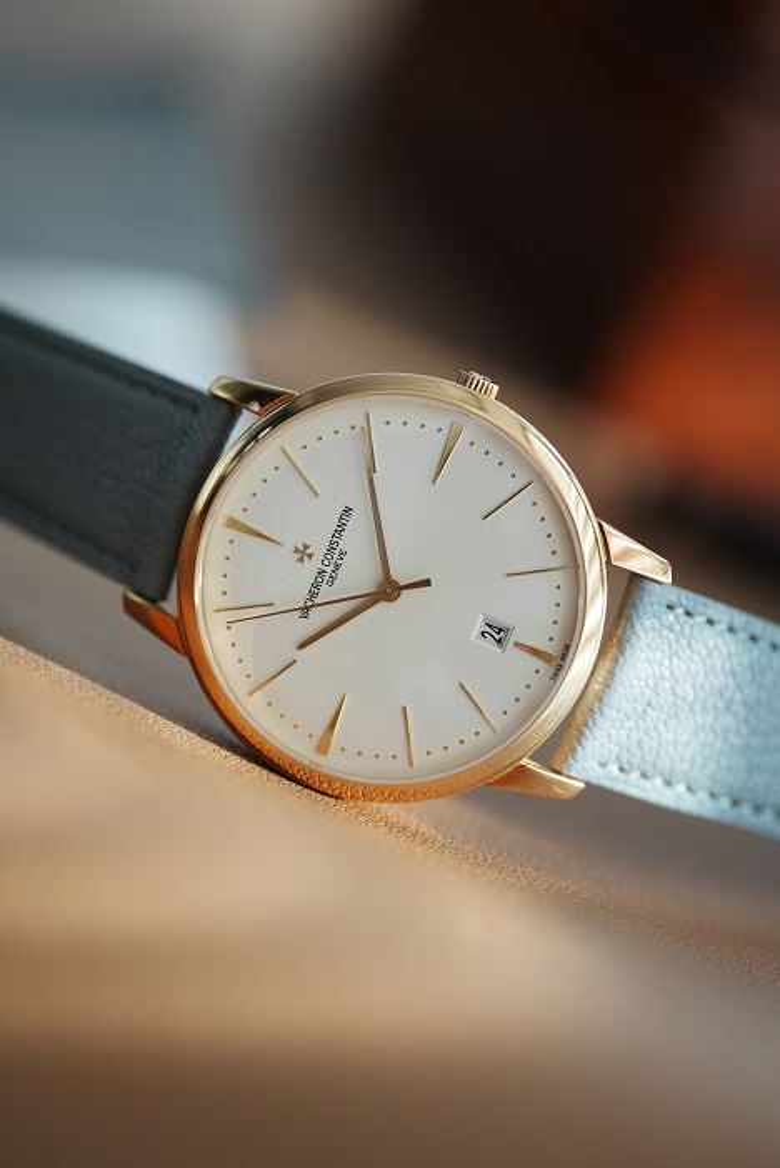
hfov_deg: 13.1
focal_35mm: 105
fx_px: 3409
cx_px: 390
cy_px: 584
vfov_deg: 19.4
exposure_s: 1/250
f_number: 2.8
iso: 1000
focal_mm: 105
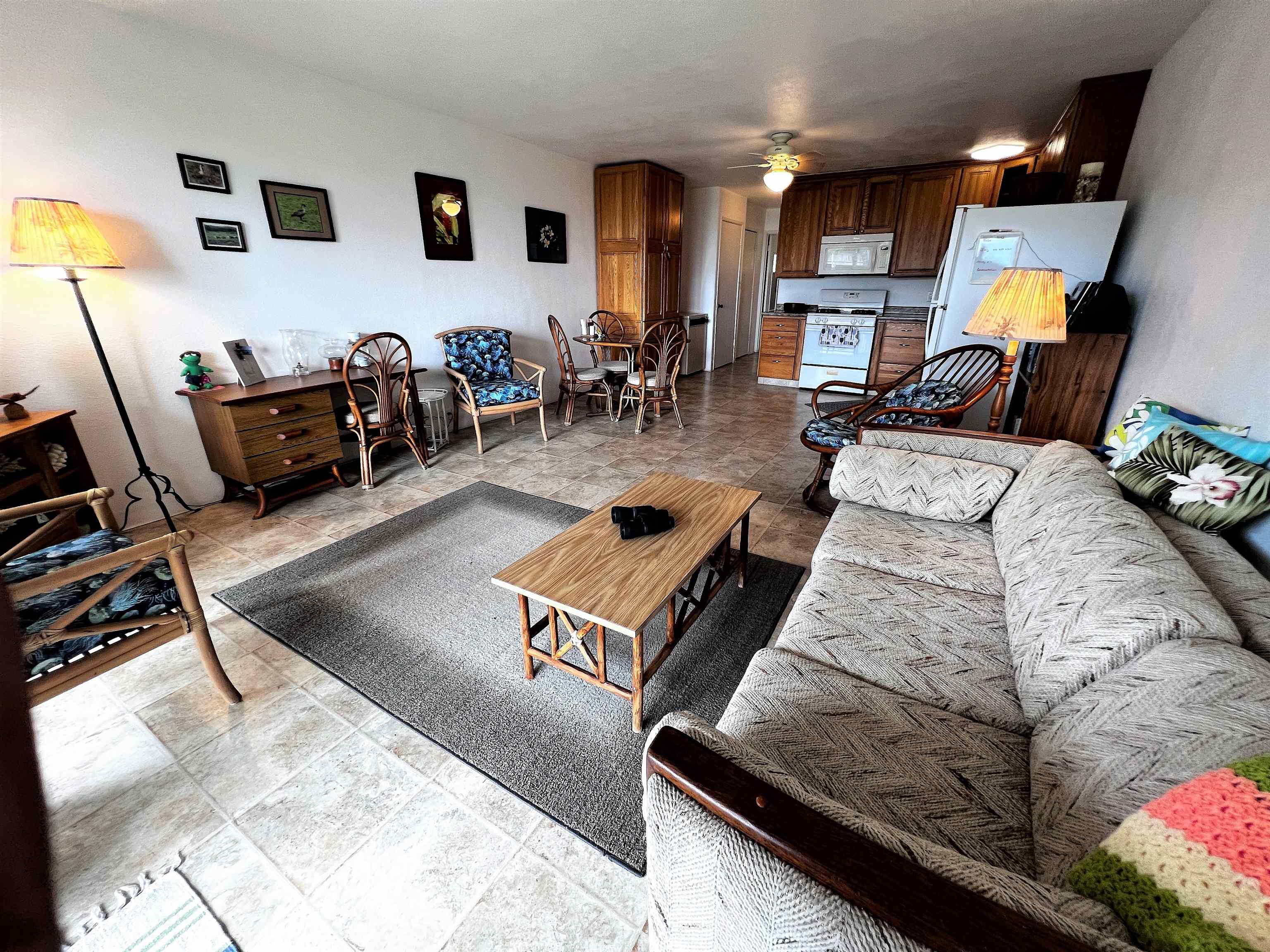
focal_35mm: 13
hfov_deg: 106.2
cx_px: 635
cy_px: 476
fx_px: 477
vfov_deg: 89.9
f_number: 1.8
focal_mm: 1.57
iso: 160
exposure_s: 1/120
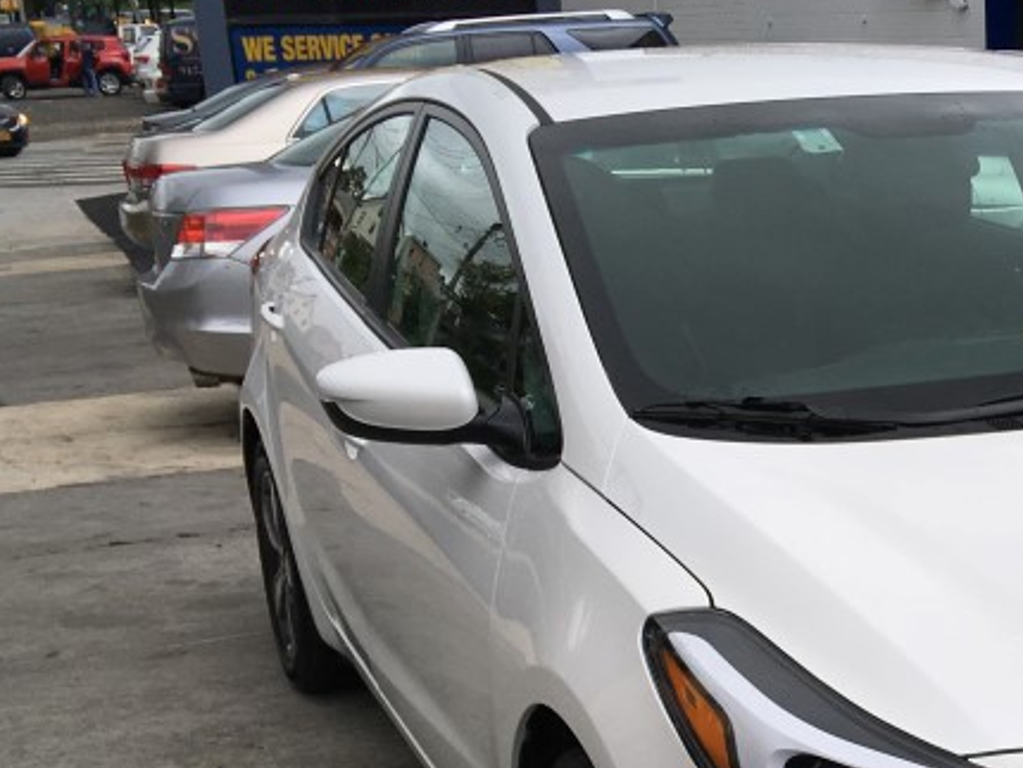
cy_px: 690
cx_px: 1021
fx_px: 2040
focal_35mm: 69
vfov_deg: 20.9
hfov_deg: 26.6
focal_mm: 4.15
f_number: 2.2
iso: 25
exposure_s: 1/174
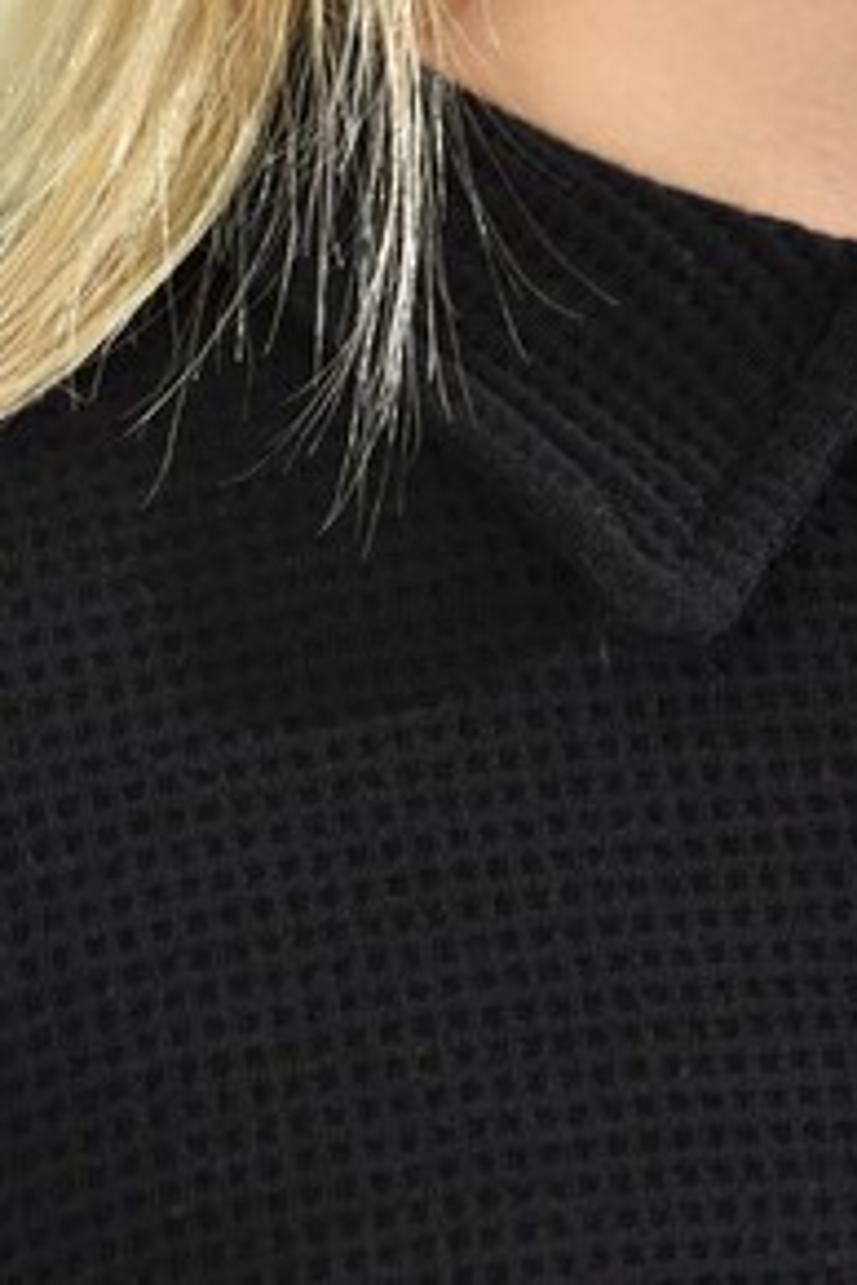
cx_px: 817
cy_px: 936
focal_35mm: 129
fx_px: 4606
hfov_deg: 10.6
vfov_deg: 15.8
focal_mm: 50
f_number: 7.1
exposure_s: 1/160
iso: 100
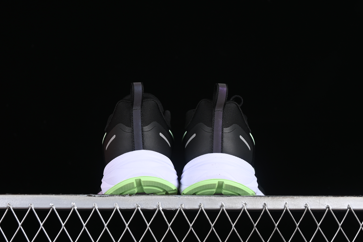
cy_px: 120
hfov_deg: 26.3
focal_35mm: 77
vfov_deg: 17.7
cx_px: 183
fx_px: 776
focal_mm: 50
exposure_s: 1/50
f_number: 6.3
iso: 160
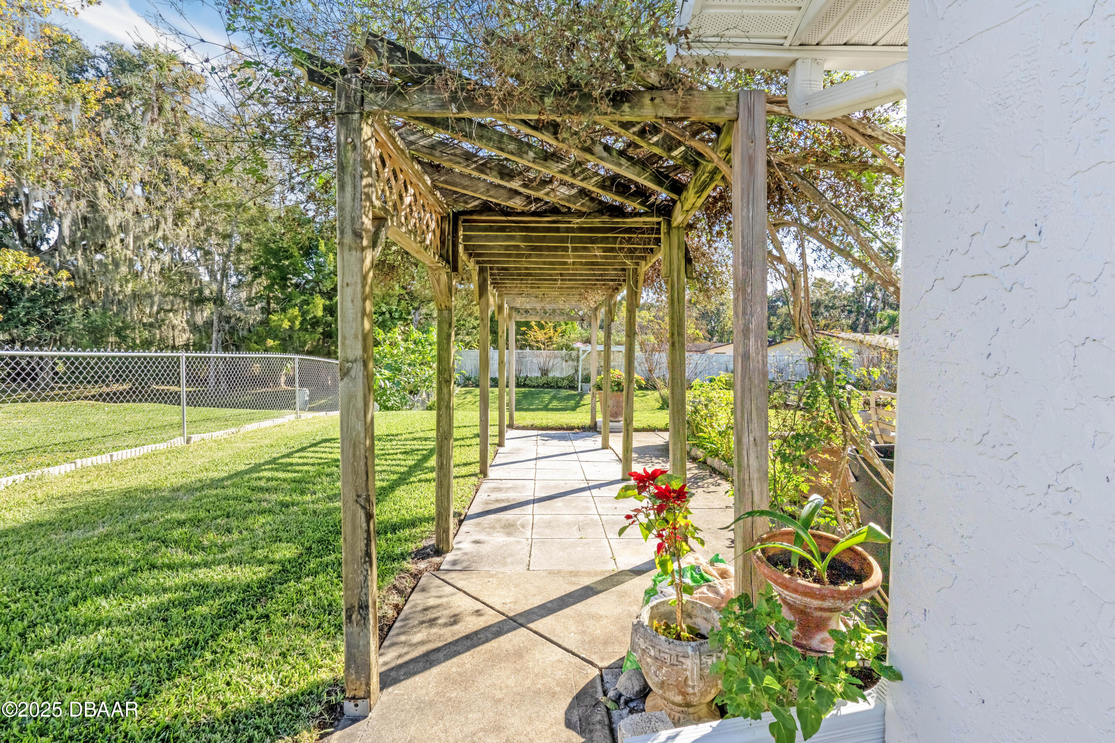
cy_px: 372
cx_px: 558
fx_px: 511
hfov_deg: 95.0
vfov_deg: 72.0
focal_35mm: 16
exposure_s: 1/3200
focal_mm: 11
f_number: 9
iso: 250
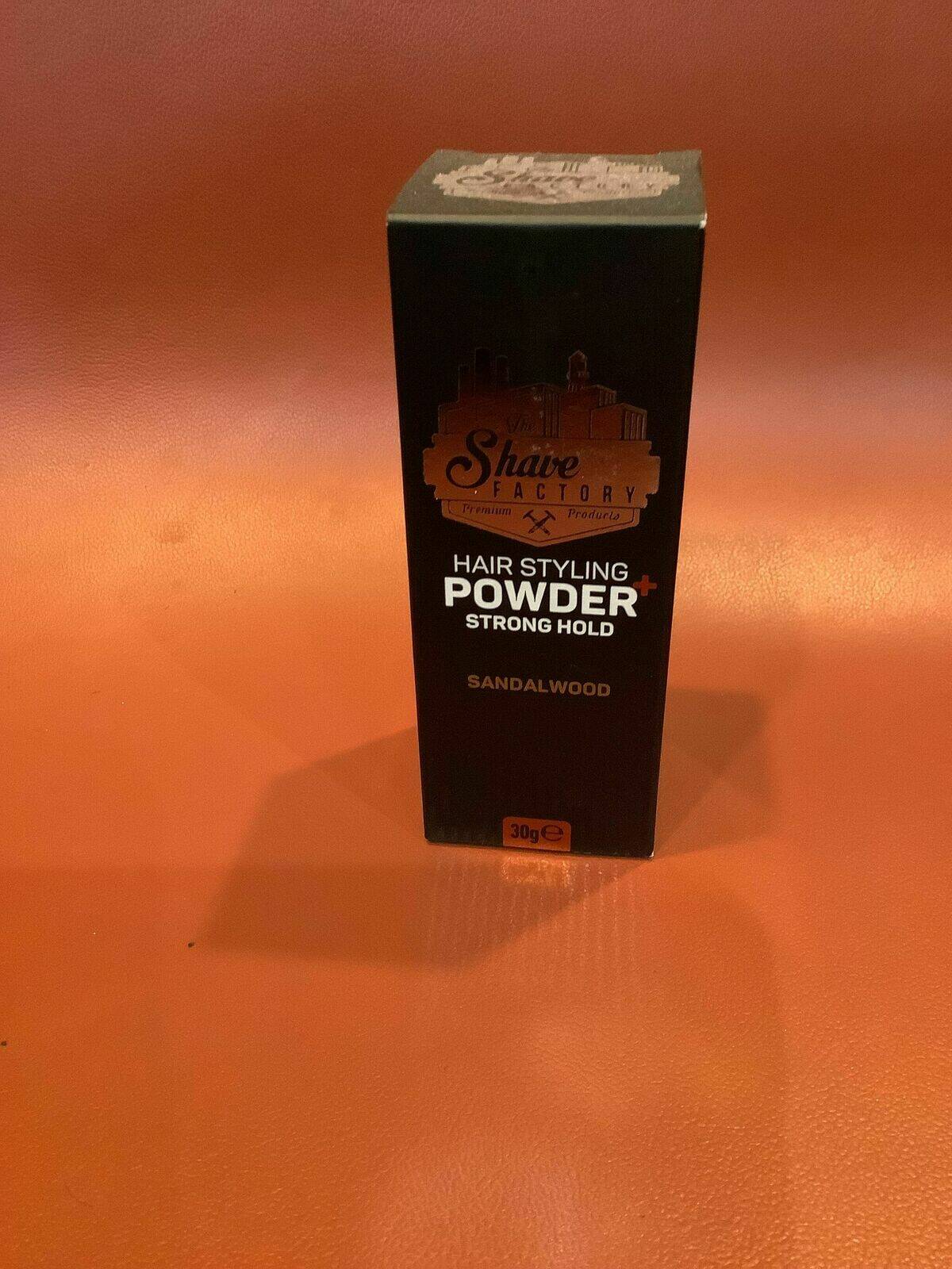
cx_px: 476
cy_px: 634
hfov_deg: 45.4
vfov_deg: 58.4
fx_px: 1137
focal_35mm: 31
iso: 640
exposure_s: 1/25
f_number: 2.4
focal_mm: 3.3
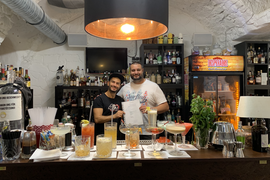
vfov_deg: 46.4
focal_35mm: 28
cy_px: 84
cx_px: 130
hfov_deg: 65.5
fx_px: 210
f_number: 1.8
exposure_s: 1/50
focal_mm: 4.25
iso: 160
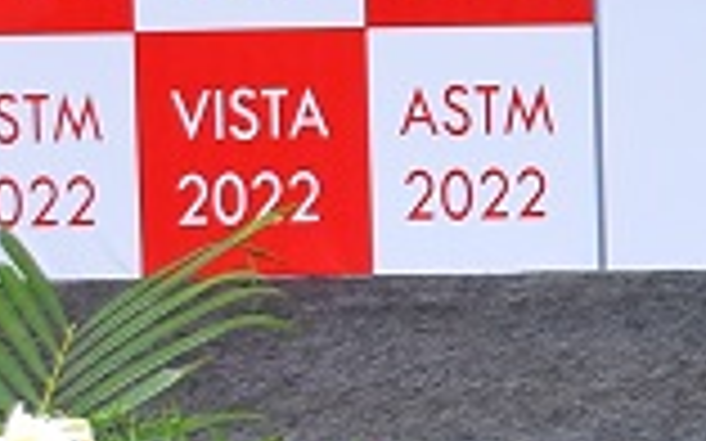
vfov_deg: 5.0
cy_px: -500
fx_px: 4943
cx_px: 2149
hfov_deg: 7.2
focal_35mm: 257
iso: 800
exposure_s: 1/125
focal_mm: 22
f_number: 5.6
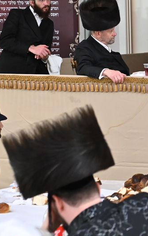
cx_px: 236
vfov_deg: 11.1
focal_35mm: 188
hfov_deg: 6.9
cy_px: 92
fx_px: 1213
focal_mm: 70
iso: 4000
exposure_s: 1/125
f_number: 5
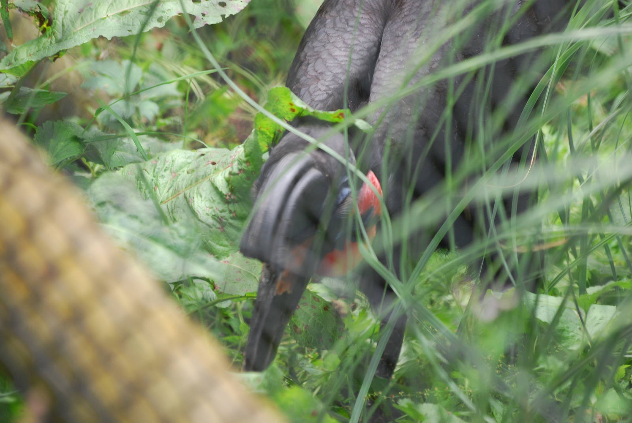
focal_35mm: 255
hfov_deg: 8.1
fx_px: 4482
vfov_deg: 5.4
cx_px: 316
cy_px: 212
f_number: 4.8
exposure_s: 1/125
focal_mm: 170
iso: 320
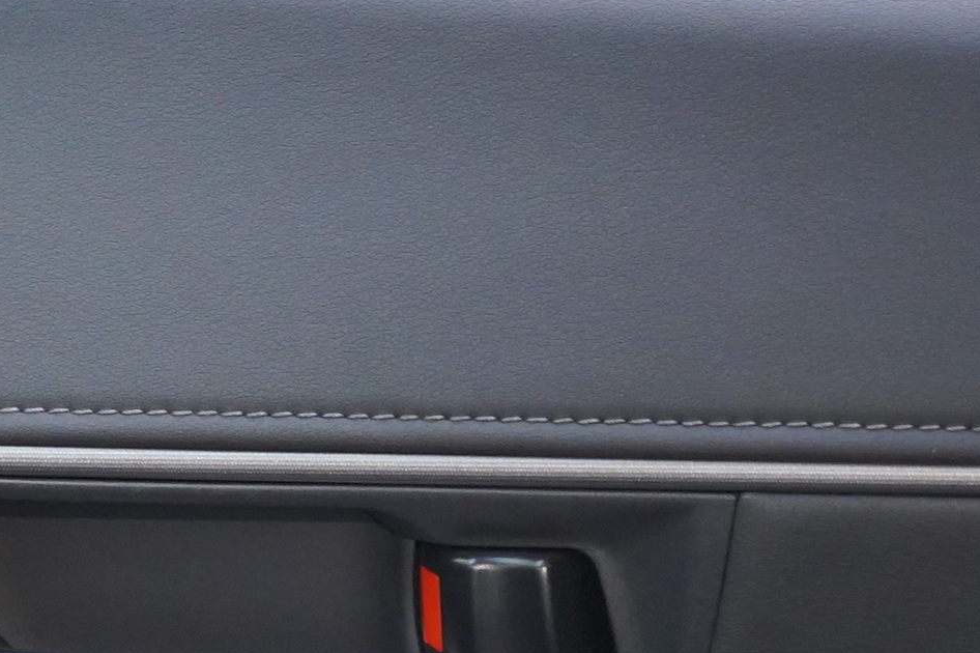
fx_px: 8381
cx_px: -783
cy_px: 391
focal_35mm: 308
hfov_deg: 6.5
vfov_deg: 4.5
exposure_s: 1/125
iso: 4000
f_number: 4.5
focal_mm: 74
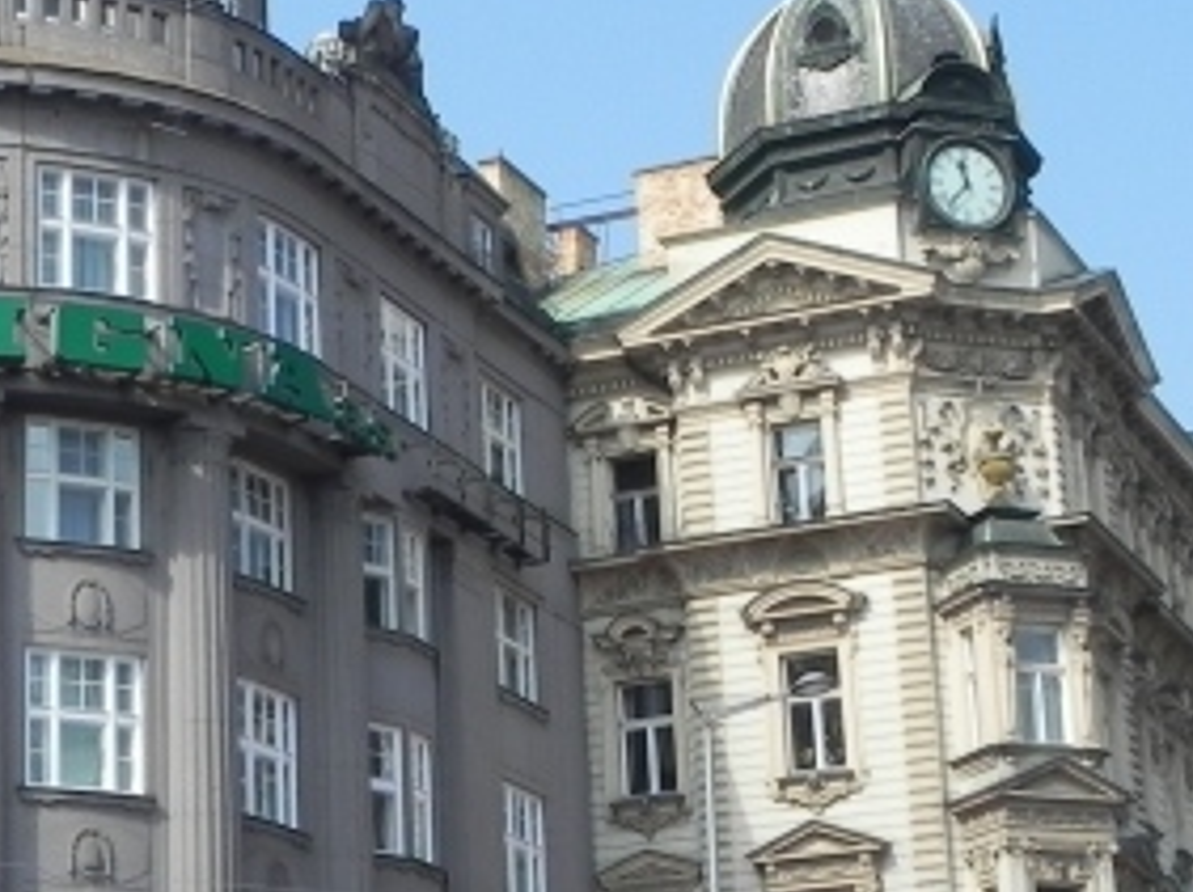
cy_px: 444
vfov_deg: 14.1
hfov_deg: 18.6
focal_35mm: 105
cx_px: 250
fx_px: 3616
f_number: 6.3
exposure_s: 1/389
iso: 160
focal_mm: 6.6
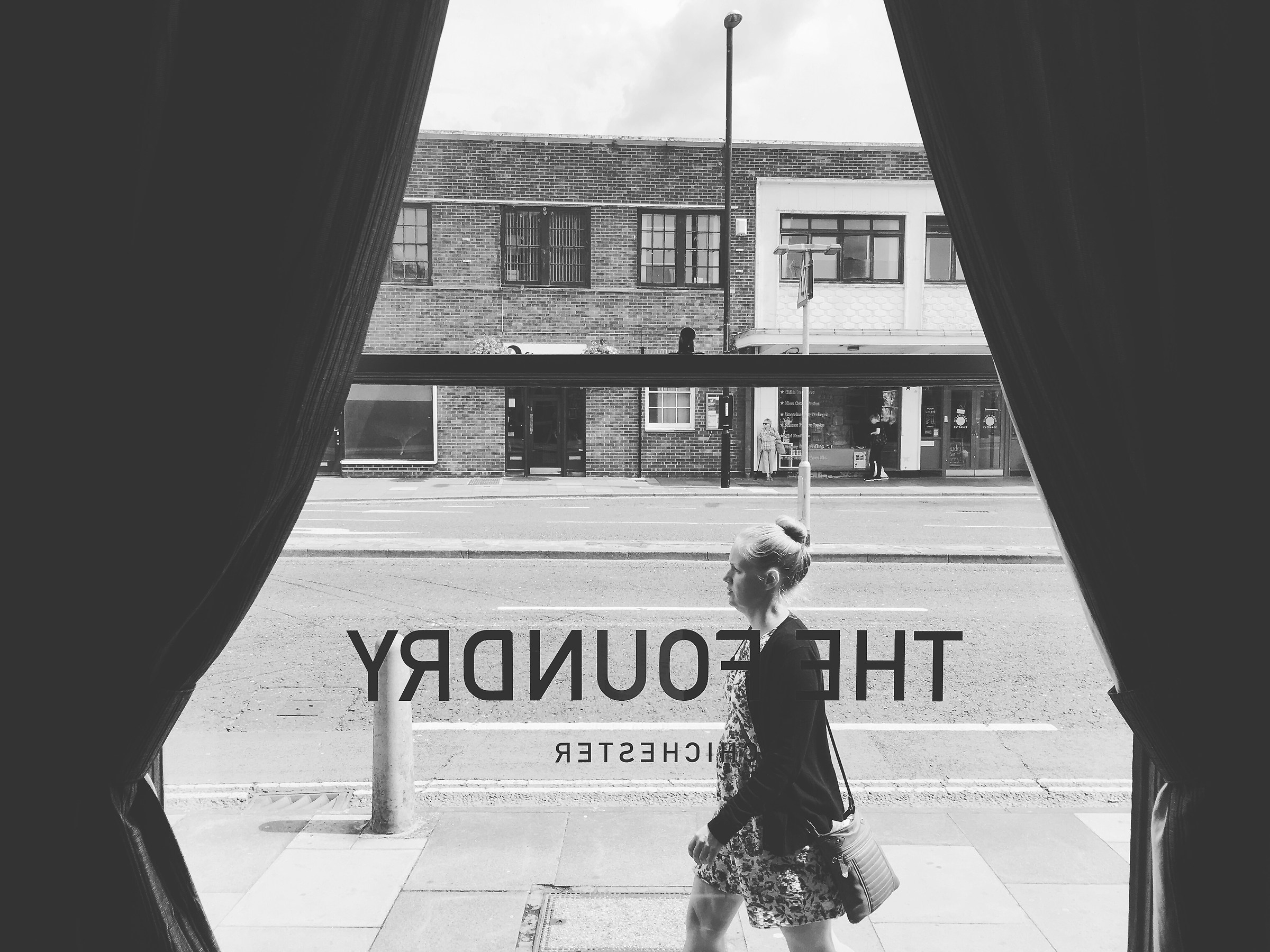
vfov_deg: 48.2
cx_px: 635
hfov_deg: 61.7
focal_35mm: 29
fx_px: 1064
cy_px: 476
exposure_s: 1/916
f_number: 2.2
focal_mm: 4.15
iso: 25
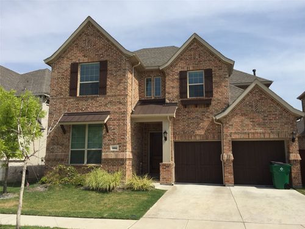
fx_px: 256
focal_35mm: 29
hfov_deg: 61.7
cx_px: 152
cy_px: 114
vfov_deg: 48.2
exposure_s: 1/2475
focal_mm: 4.15
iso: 32
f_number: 2.2
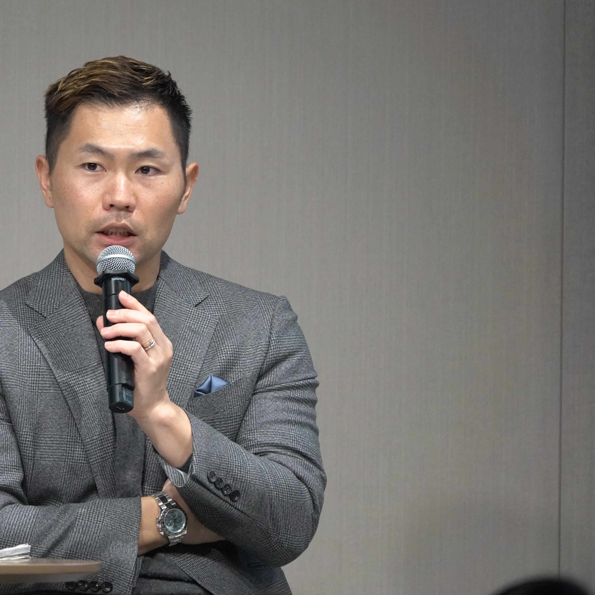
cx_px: 154
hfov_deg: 2.6
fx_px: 12874
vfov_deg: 2.6
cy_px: 289
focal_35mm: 662
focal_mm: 183.43
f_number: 4
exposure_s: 1/125
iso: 1600
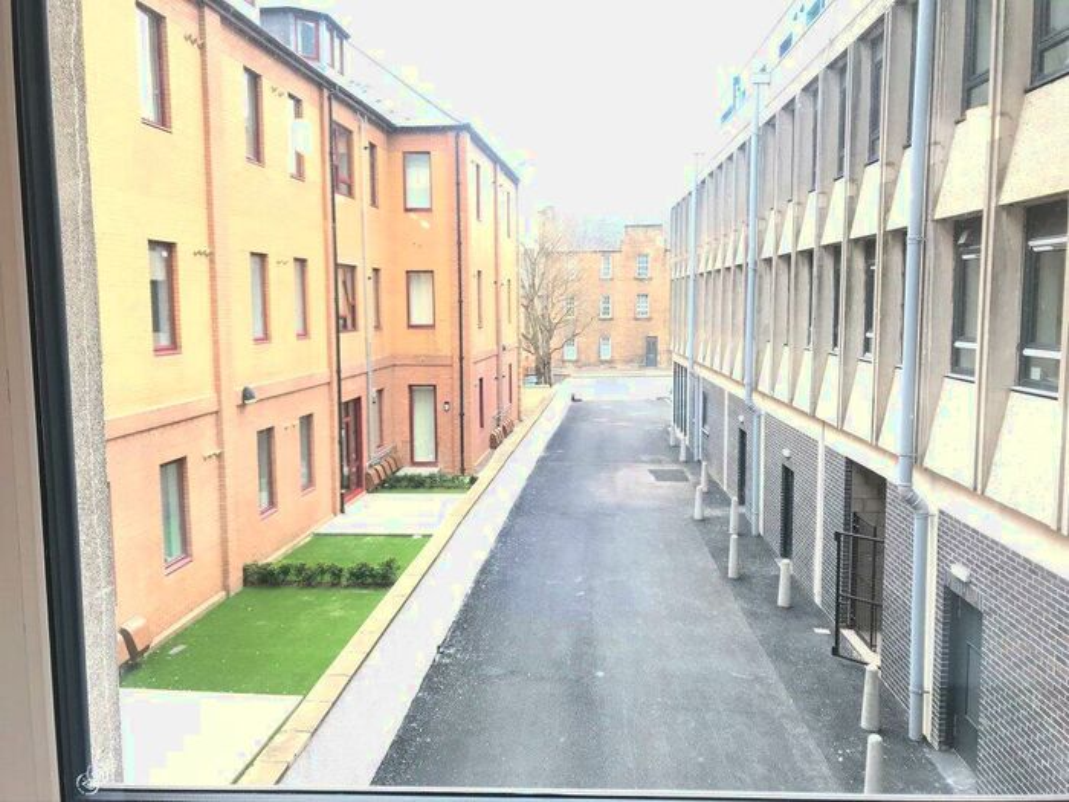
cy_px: 401
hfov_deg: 63.4
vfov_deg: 49.7
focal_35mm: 28
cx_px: 534
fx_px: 865
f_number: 1.8
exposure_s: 1/131
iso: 20
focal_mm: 3.99
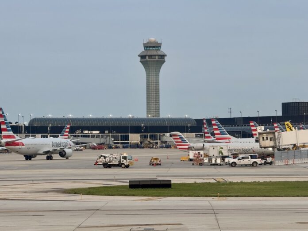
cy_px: 116
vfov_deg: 12.3
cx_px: 154
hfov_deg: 16.4
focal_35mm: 120
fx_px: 1068
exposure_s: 1/334
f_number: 2.8
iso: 100
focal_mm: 15.66
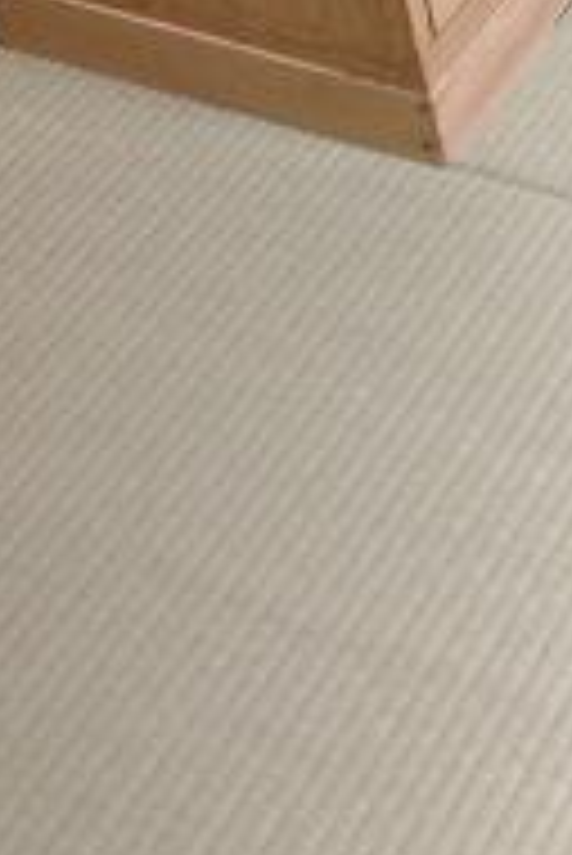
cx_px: 793
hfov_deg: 13.9
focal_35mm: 94
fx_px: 2236
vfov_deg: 21.3
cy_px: 126
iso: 125
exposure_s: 1/20
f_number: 2.4
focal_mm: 4.28
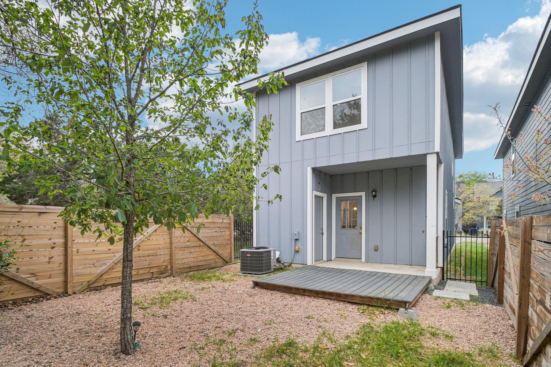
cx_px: 276
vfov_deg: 70.4
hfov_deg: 93.3
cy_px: 184
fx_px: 260
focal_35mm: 17
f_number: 8
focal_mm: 11.5
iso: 400
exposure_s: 1/80
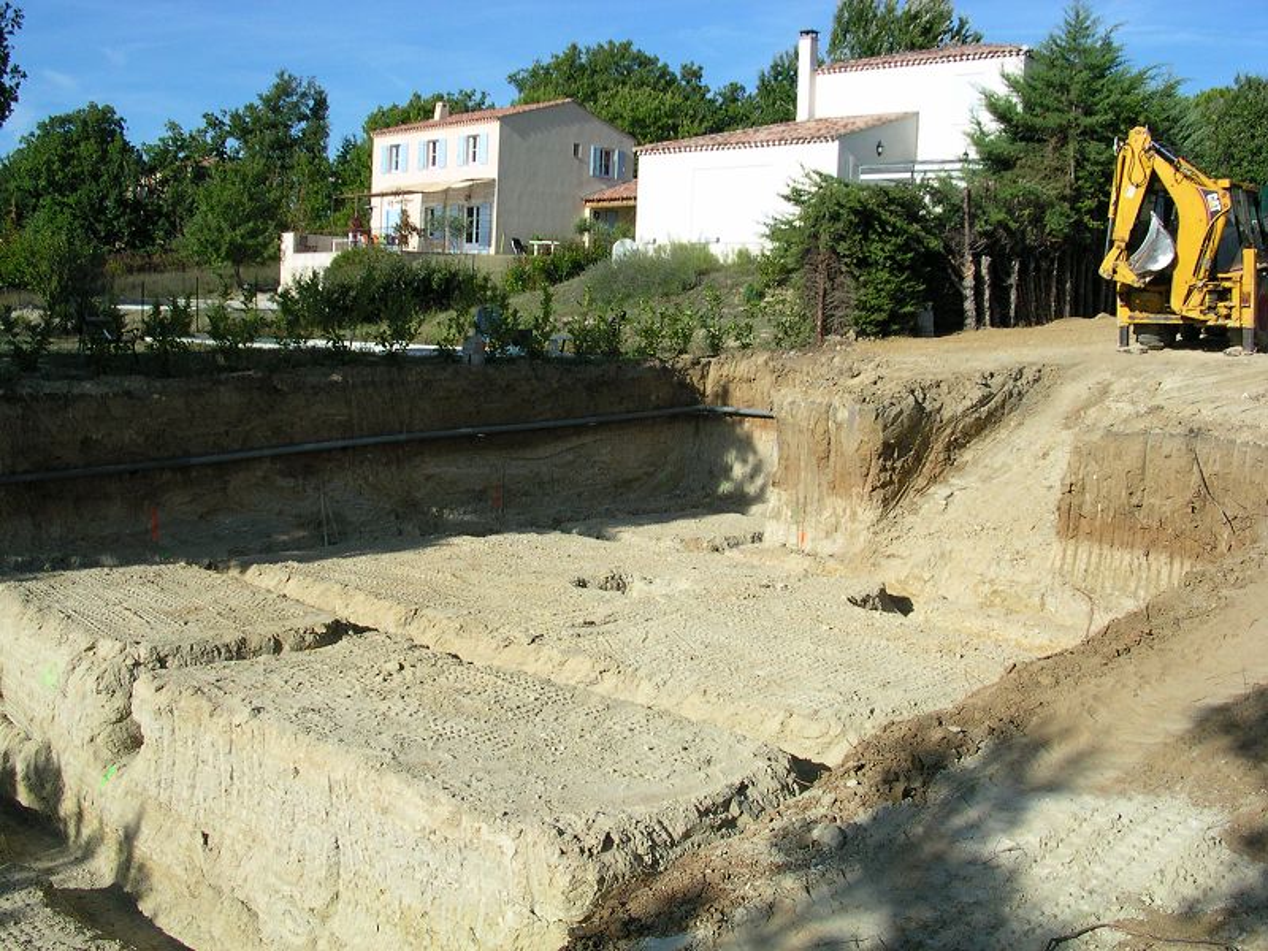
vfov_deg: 38.7
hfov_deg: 50.1
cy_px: 476
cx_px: 634
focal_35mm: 37
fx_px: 1355
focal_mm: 5.6
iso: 100
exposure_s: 1/457
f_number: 4.5
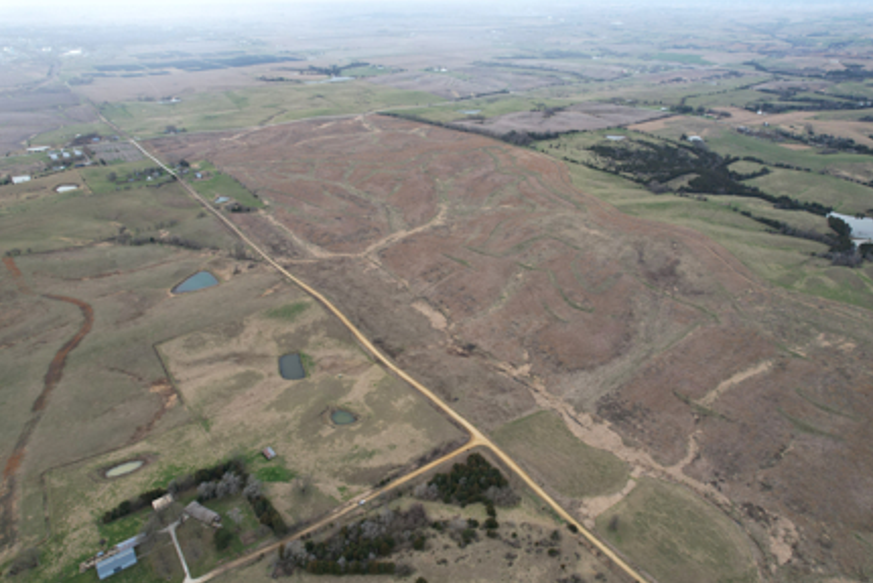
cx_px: 449
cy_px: 293
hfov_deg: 76.1
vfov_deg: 55.1
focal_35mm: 23
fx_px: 558
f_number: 2.8
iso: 100
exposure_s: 1/640
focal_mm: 8.38
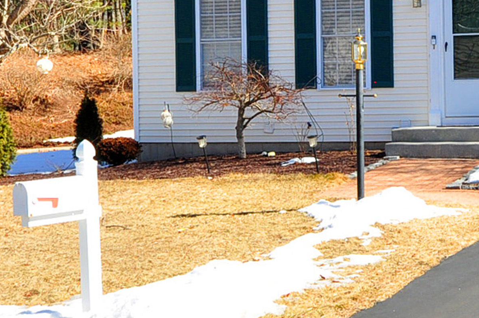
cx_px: 478
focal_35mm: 73
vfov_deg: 17.7
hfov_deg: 26.3
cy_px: -66
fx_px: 970
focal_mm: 20
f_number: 10
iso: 250
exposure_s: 1/200
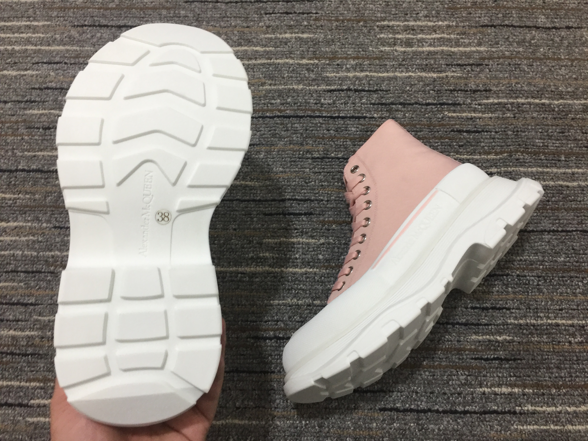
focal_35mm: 29
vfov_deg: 48.2
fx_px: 493
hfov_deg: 61.7
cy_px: 220
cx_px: 294
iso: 64
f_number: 2.2
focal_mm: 4.15
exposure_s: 1/33
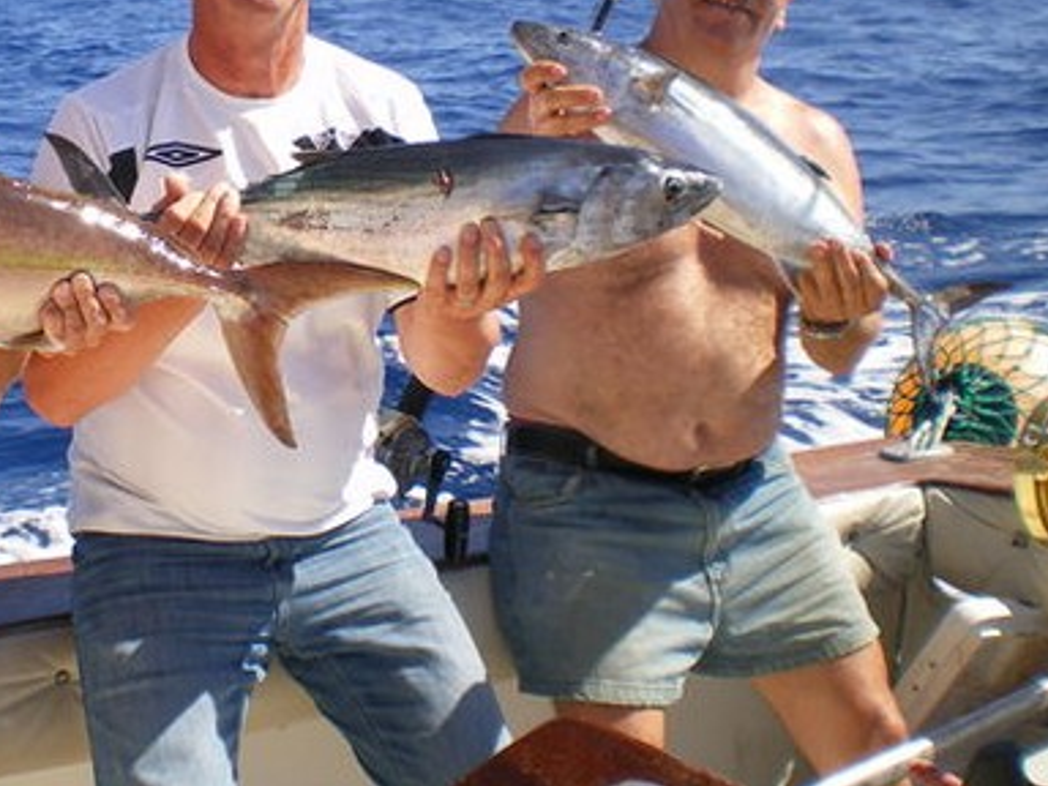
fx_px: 1786
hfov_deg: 32.1
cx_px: 257
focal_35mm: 59
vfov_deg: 24.5
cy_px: 166
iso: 50
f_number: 4.6
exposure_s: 1/320
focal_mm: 6.3
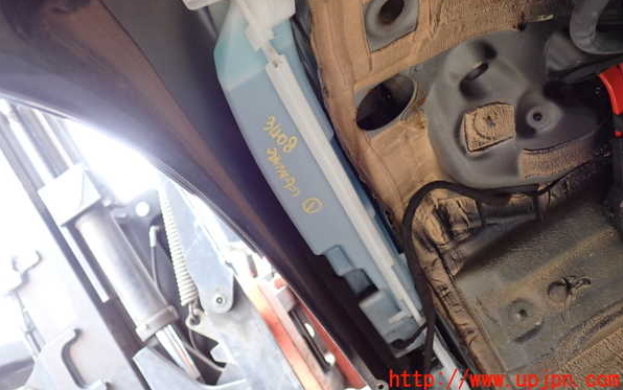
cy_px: 158
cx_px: 312
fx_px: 544
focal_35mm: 32
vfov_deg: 39.3
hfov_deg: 59.6
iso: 320
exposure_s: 1/30
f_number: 2.3
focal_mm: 5.4
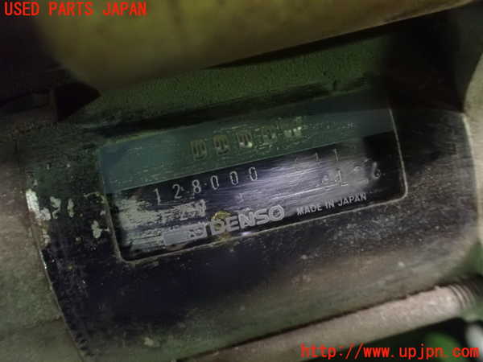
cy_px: 181
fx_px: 419
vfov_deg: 46.8
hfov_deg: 60.0
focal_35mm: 30
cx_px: 242
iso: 1600
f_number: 2.3
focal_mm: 5.4
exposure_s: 1/25
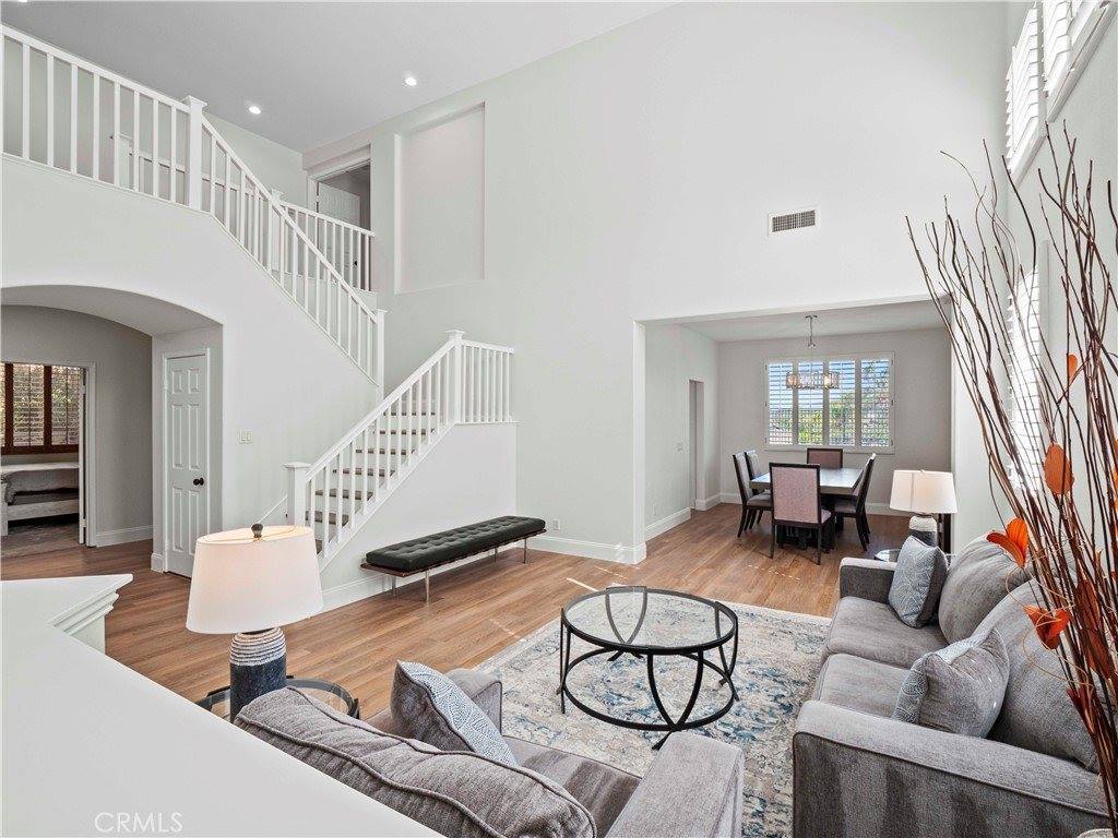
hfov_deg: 94.5
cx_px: 559
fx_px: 517
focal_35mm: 16
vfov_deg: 78.1
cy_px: 419
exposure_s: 1/8
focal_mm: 8
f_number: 9
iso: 200
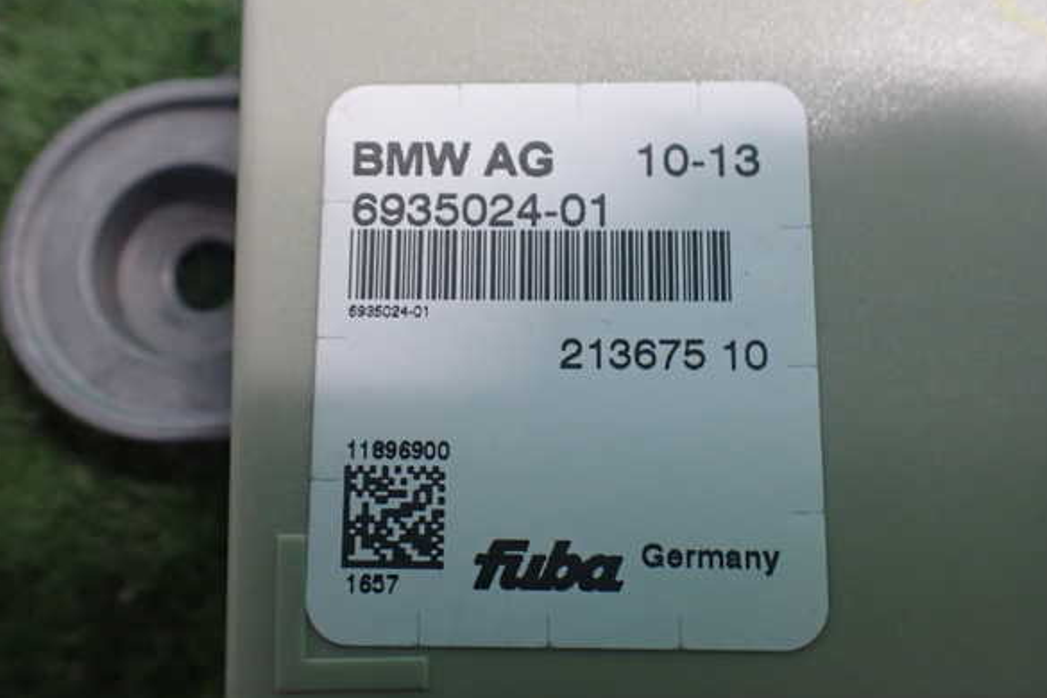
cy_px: 353
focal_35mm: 32
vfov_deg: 41.1
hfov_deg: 58.7
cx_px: 523
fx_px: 931
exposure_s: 1/80
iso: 800
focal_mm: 5.4
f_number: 2.3
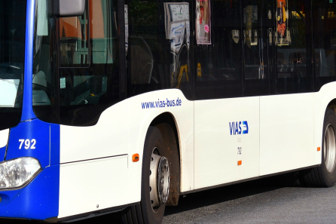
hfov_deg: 11.7
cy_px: 18
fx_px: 1633
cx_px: 133
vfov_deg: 7.8
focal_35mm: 175
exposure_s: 1/400
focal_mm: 40
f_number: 8
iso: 100
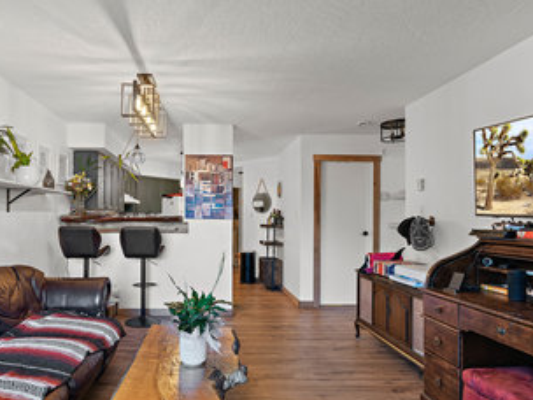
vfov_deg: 61.0
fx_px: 339
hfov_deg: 75.2
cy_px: 212
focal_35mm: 22
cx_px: 204
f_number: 7.1
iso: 400
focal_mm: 16
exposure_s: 1/5
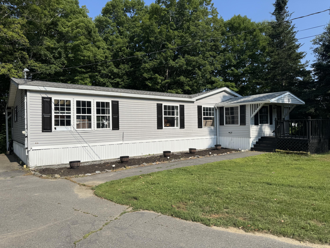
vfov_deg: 56.8
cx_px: 165
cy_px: 124
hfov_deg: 71.6
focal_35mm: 24
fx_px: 229
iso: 80
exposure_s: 1/6410
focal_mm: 6.76
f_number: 1.78
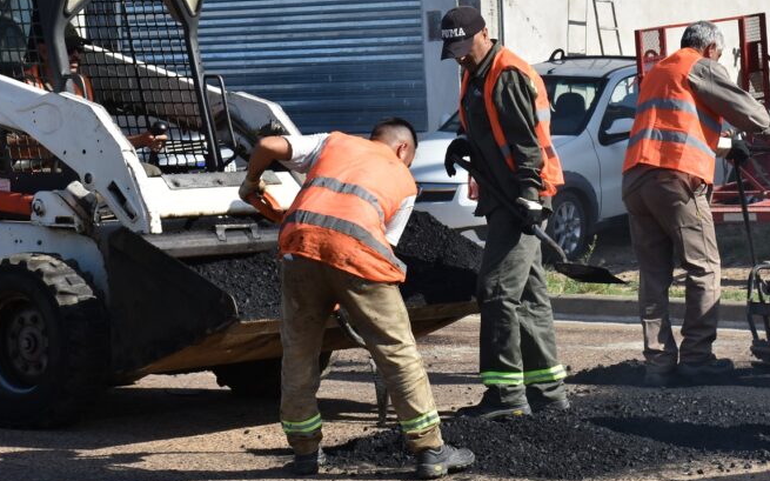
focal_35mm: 133
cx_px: 483
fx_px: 2790
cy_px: 154
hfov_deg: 15.7
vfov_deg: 9.8
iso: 180
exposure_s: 1/500
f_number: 8
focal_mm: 50
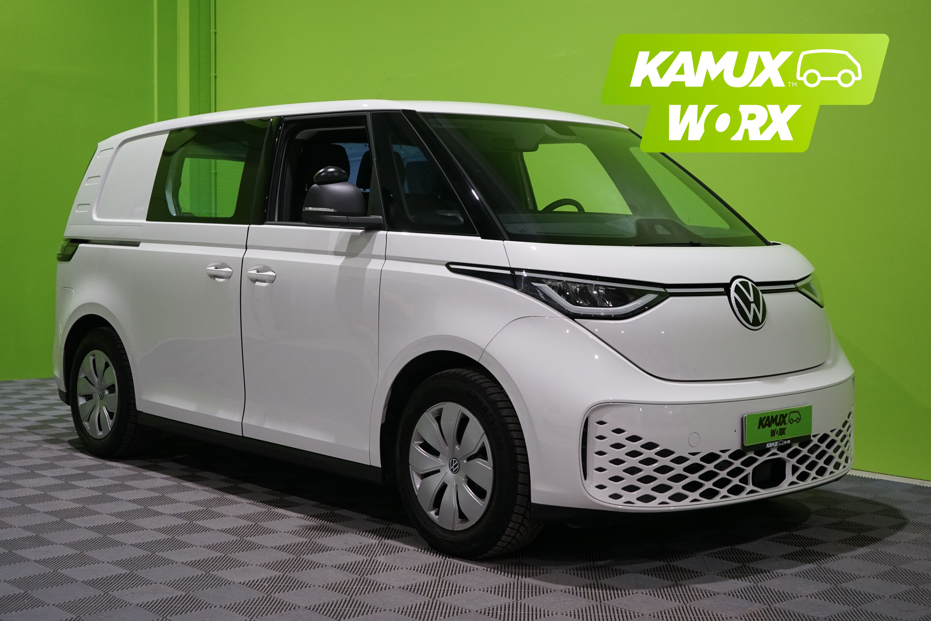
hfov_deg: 40.3
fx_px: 1267
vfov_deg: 27.5
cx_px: 466
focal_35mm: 49
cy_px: 310
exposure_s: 1/160
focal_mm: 49
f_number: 4.5
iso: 2000
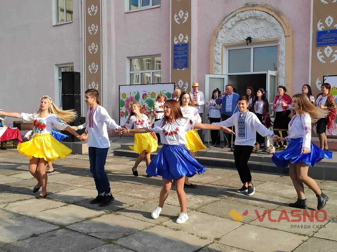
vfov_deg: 53.1
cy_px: 126
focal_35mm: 26
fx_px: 253
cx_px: 168
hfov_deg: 67.3
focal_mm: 4.77
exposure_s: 1/1239
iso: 112
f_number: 1.75
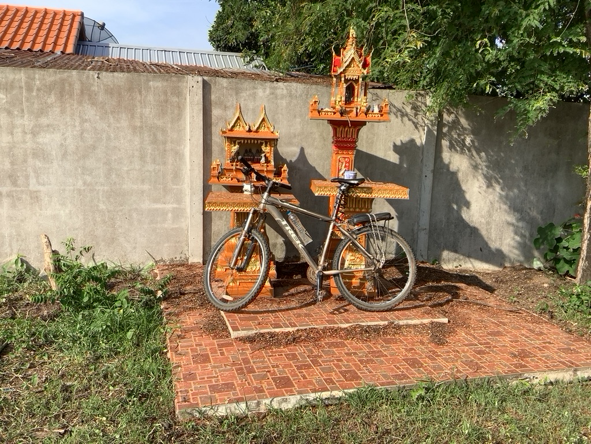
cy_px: 222
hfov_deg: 58.4
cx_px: 296
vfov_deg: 45.4
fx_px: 529
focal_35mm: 31
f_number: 2.4
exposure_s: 1/905
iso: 25
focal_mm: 3.3
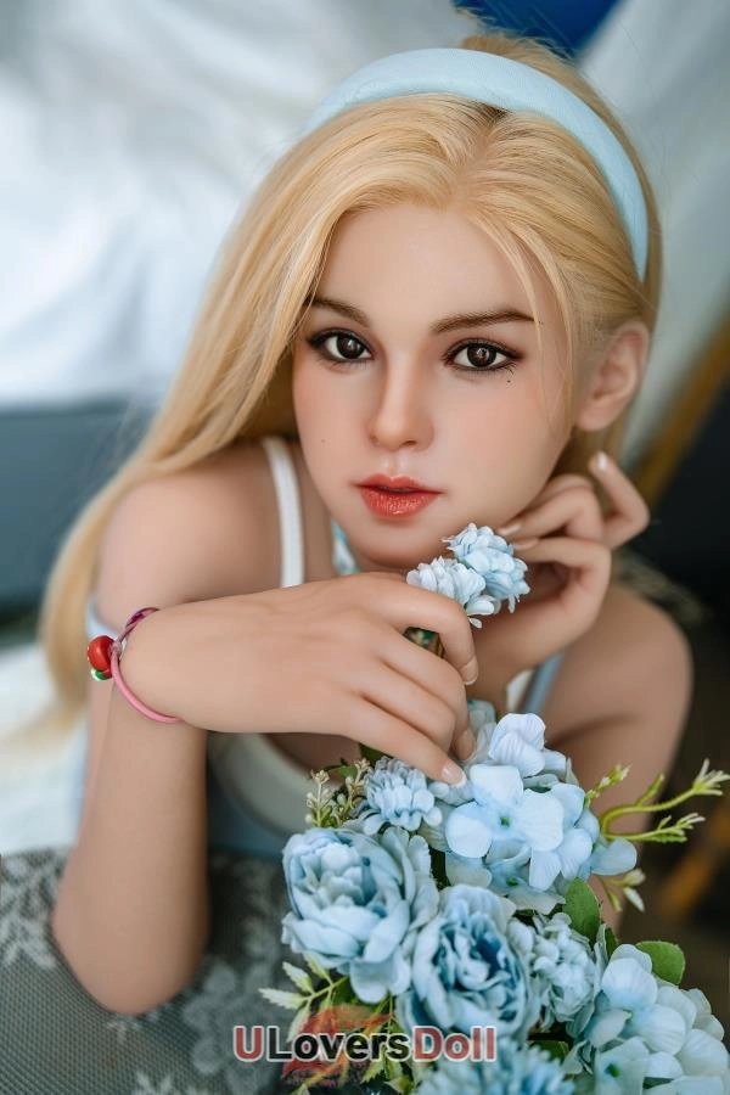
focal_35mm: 50
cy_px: 548
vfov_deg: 39.6
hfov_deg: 27.0
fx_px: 1521
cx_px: 365
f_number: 2.2
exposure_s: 1/100
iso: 100
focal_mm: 50
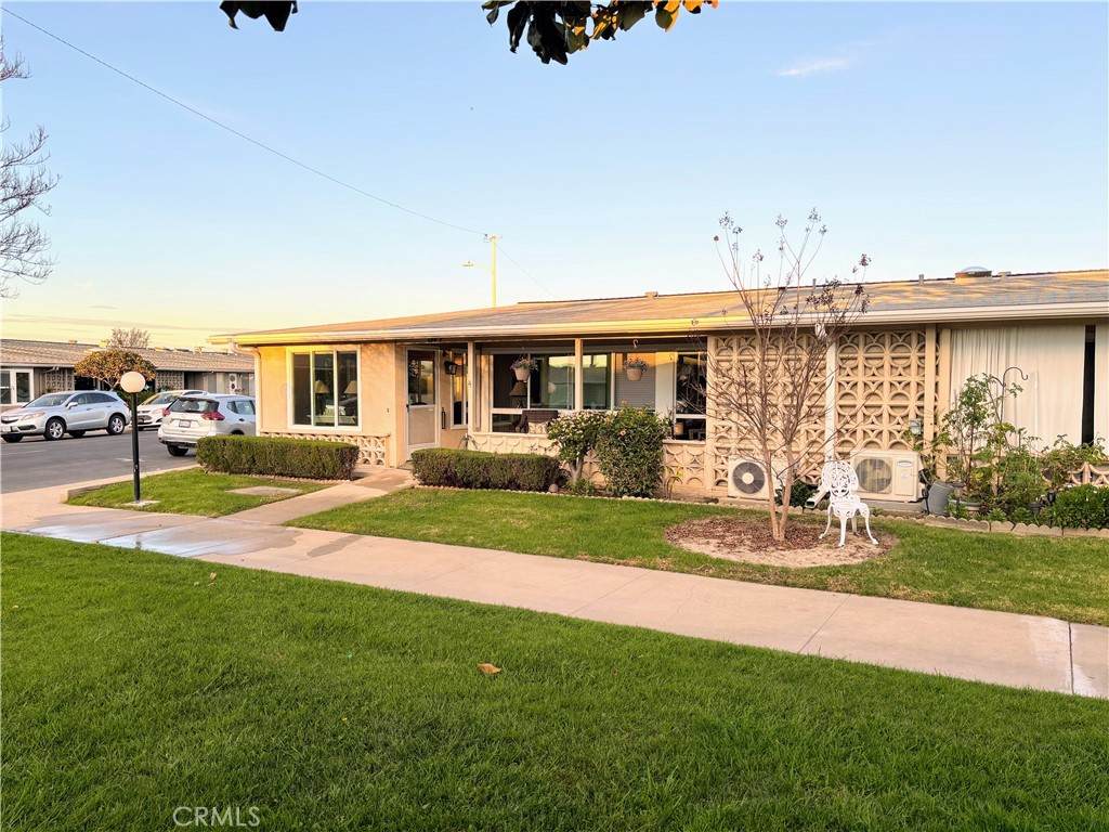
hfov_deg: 67.3
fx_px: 833
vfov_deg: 53.1
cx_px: 554
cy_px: 416
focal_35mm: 26
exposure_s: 1/615
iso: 50
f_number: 1.6
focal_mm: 5.96
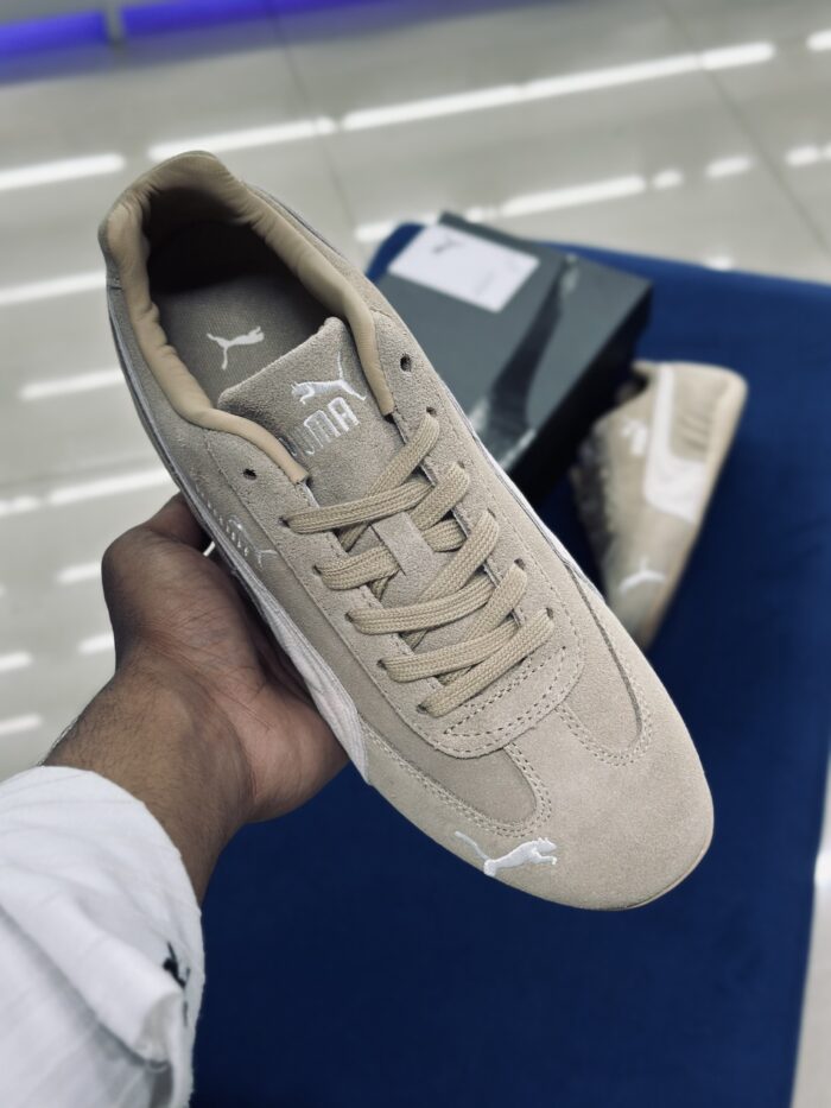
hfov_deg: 30.3
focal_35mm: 48
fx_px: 1536
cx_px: 416
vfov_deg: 39.7
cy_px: 554
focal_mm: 6.86
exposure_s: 1/100
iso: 64
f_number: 1.78
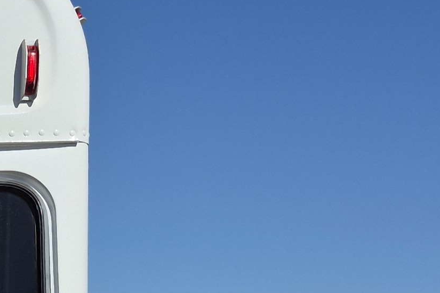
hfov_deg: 14.0
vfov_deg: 11.2
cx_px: -514
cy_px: 477
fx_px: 1418
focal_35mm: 116
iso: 25
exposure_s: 1/3328
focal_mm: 5.4
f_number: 1.8
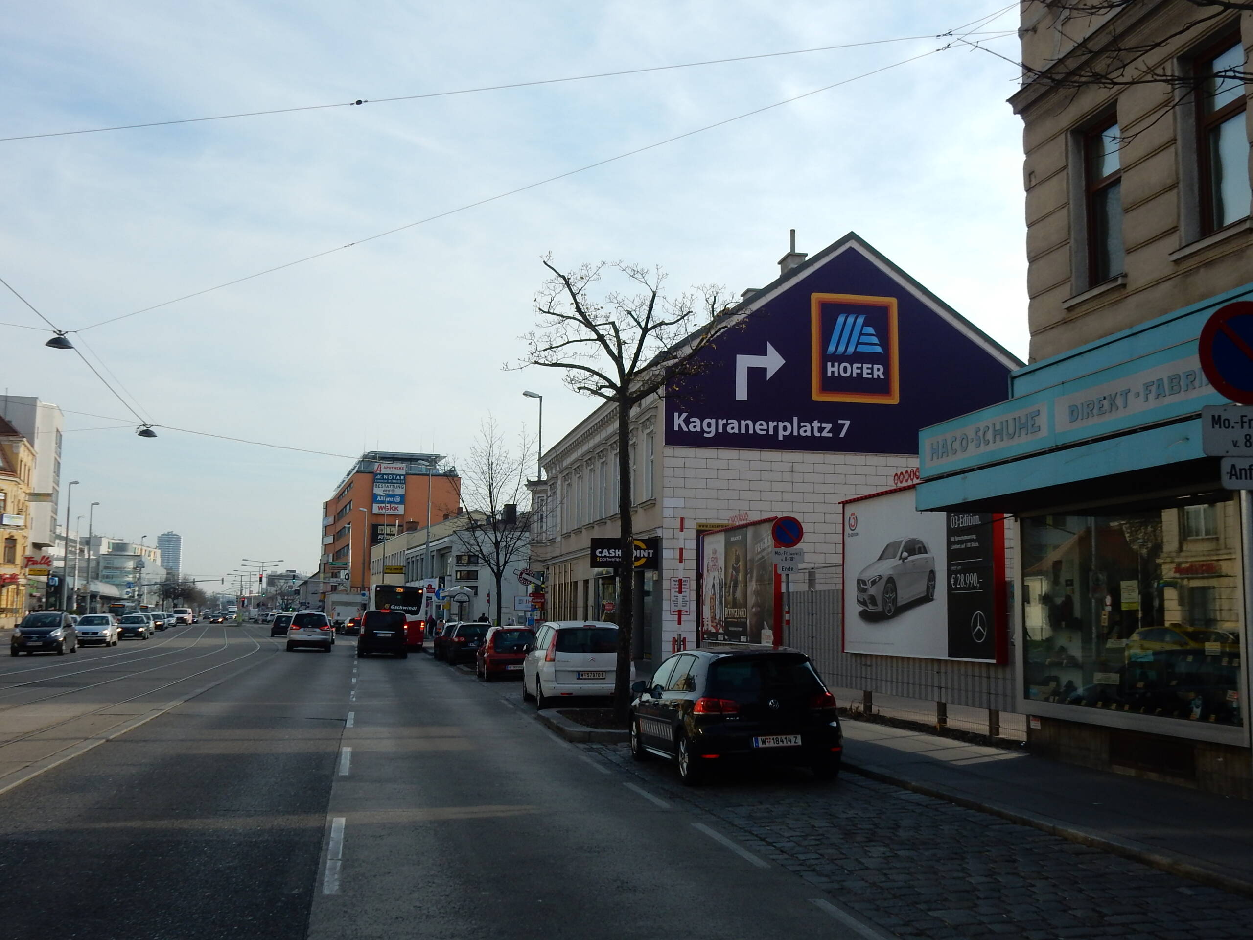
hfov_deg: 51.4
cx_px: 626
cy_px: 470
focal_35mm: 36
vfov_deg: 39.7
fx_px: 1303
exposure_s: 1/800
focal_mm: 6.4
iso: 125
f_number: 4
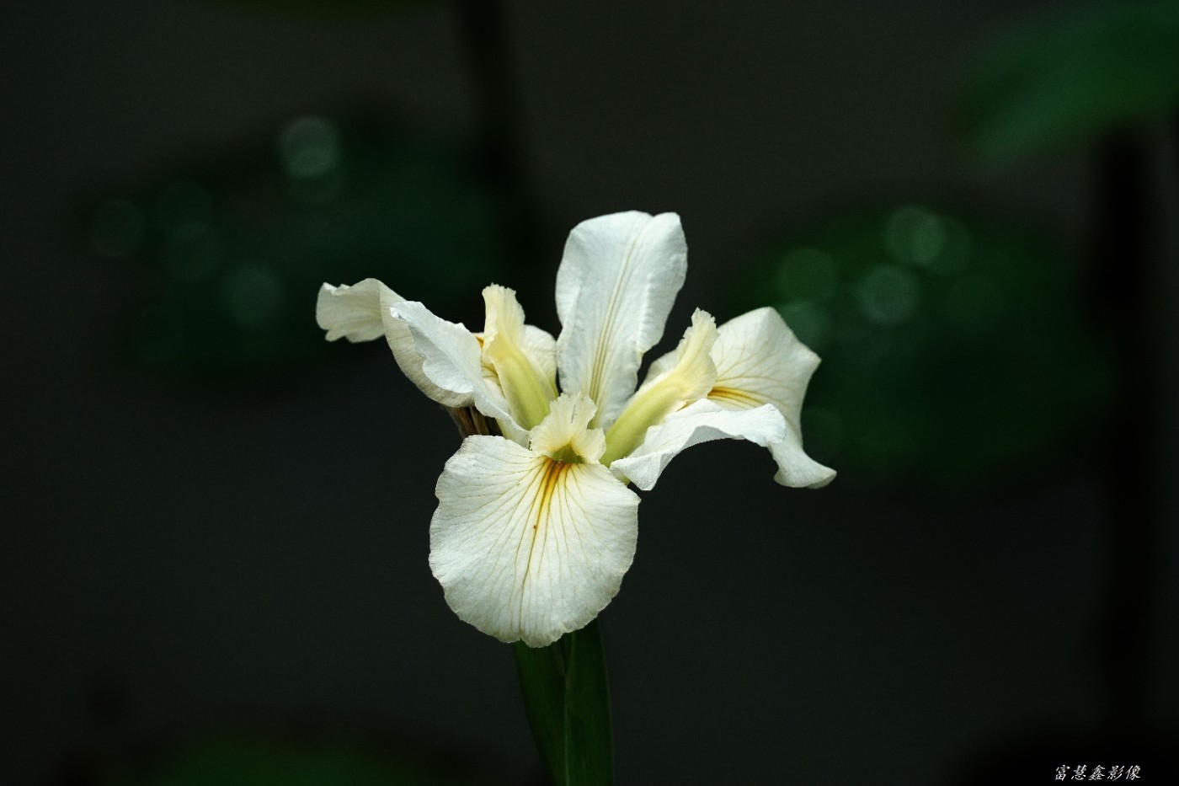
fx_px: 6549
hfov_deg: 10.3
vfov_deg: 6.9
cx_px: 590
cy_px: 393
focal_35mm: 200
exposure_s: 1/400
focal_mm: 200
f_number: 5.6
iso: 200
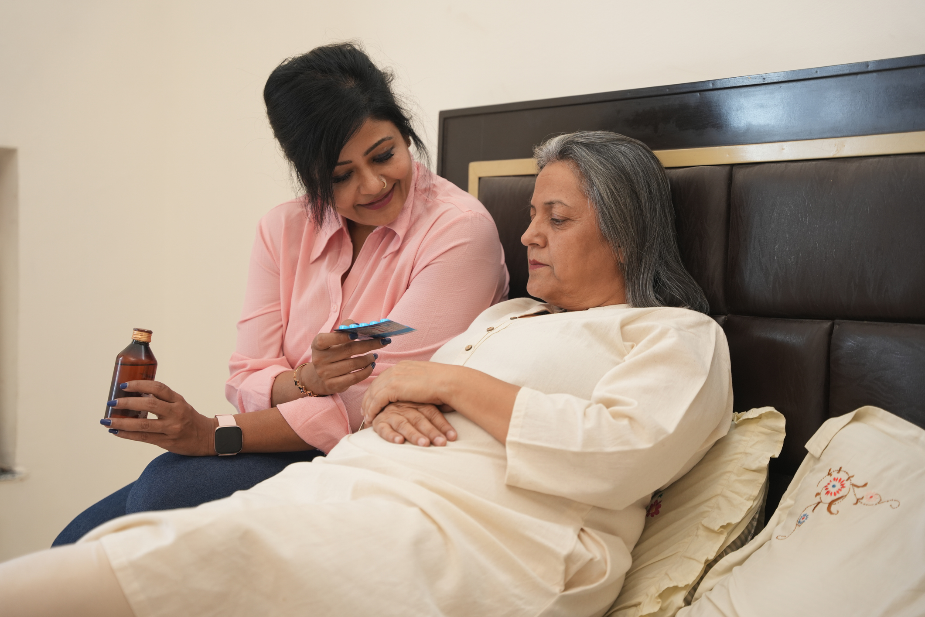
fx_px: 1531
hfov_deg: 33.6
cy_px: 308
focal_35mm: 60
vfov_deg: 22.8
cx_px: 462
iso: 500
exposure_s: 1/125
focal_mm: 59.6
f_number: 2.8
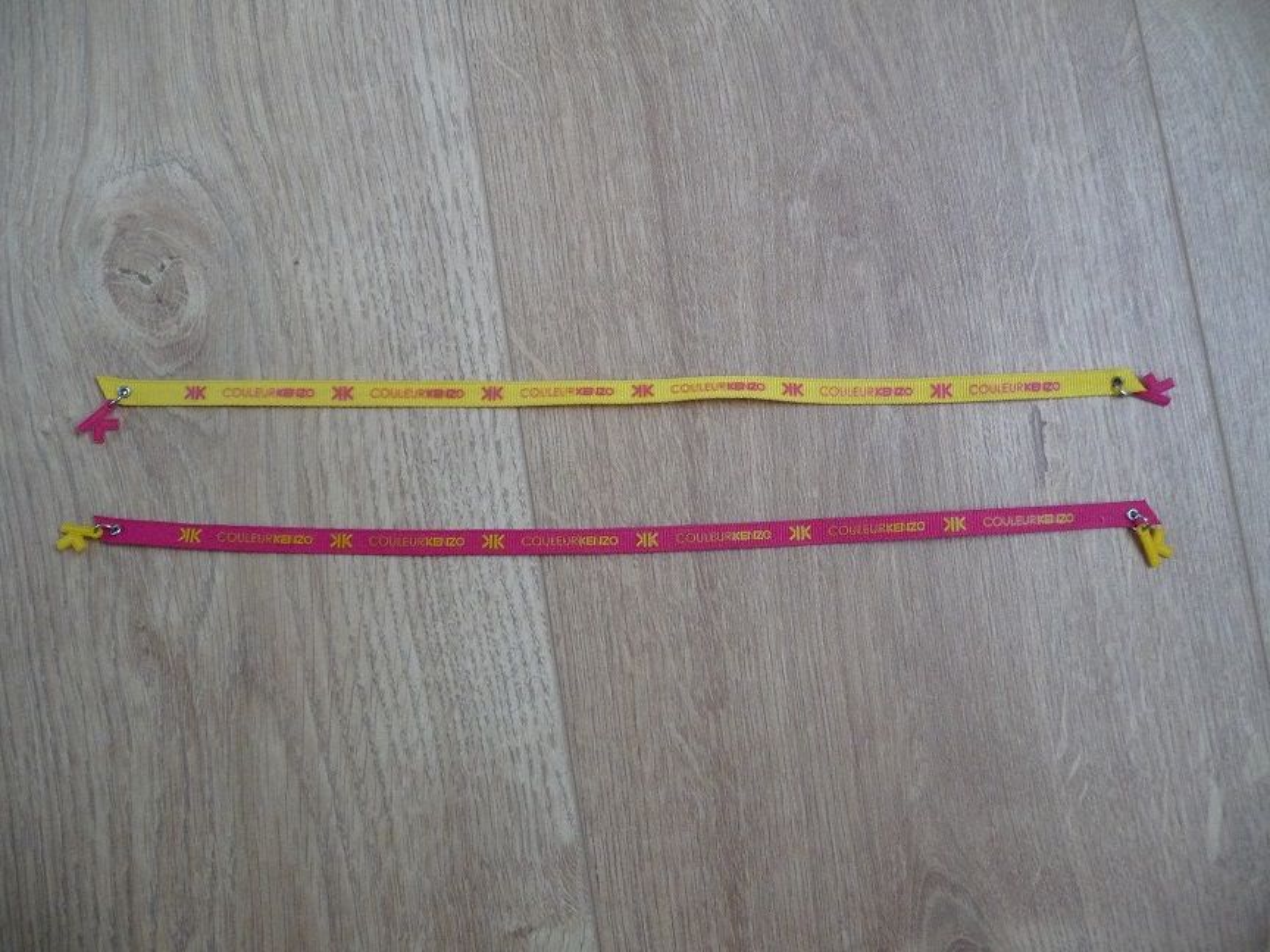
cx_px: 635
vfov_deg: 49.7
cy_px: 476
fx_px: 1027
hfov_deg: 63.4
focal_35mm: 28
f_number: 3.3
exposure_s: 1/25
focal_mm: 4.7
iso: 400
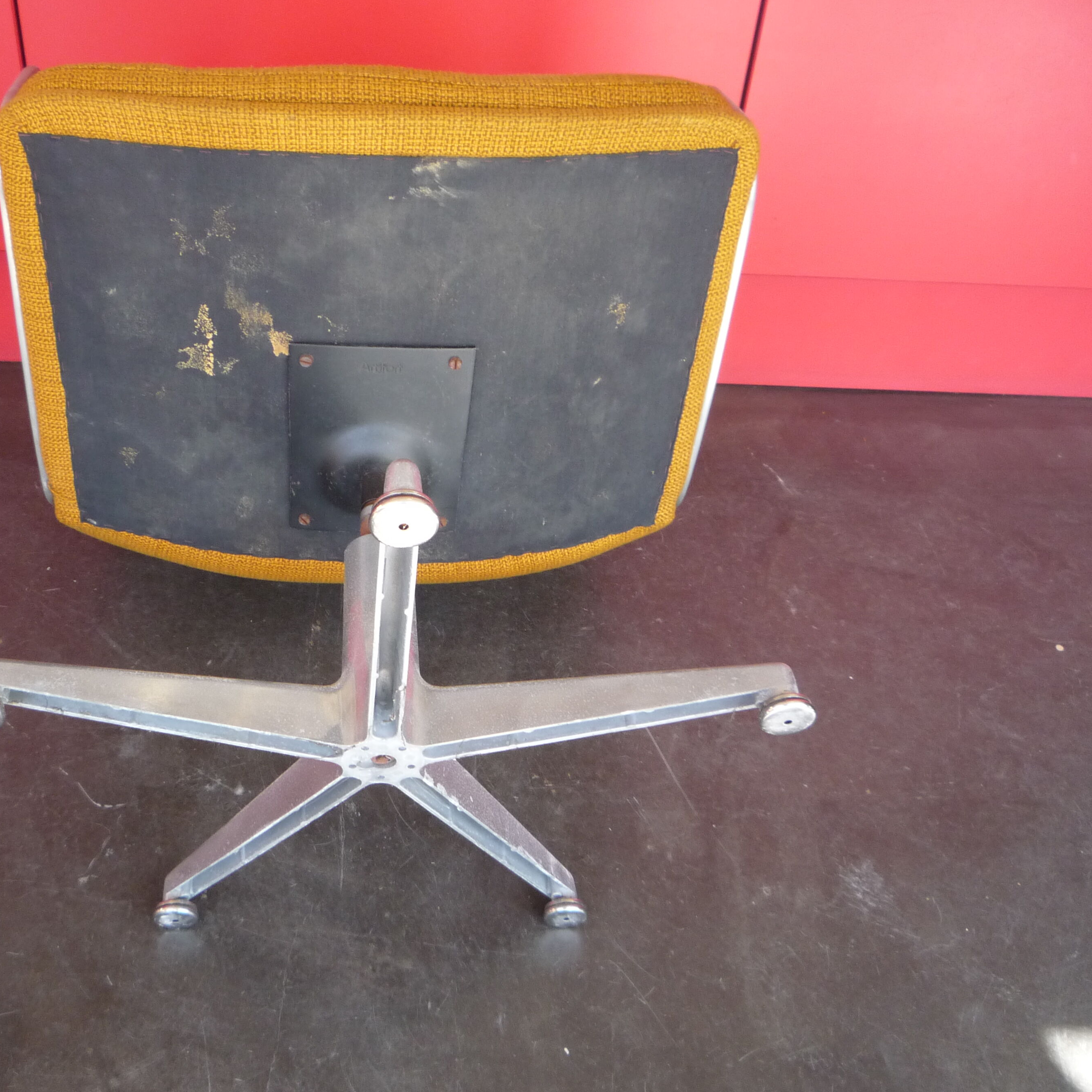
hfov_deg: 45.7
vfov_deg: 46.0
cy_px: 537
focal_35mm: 36
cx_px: 411
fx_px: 1285
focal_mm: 5.2
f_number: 3.3
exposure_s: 1/30
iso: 200
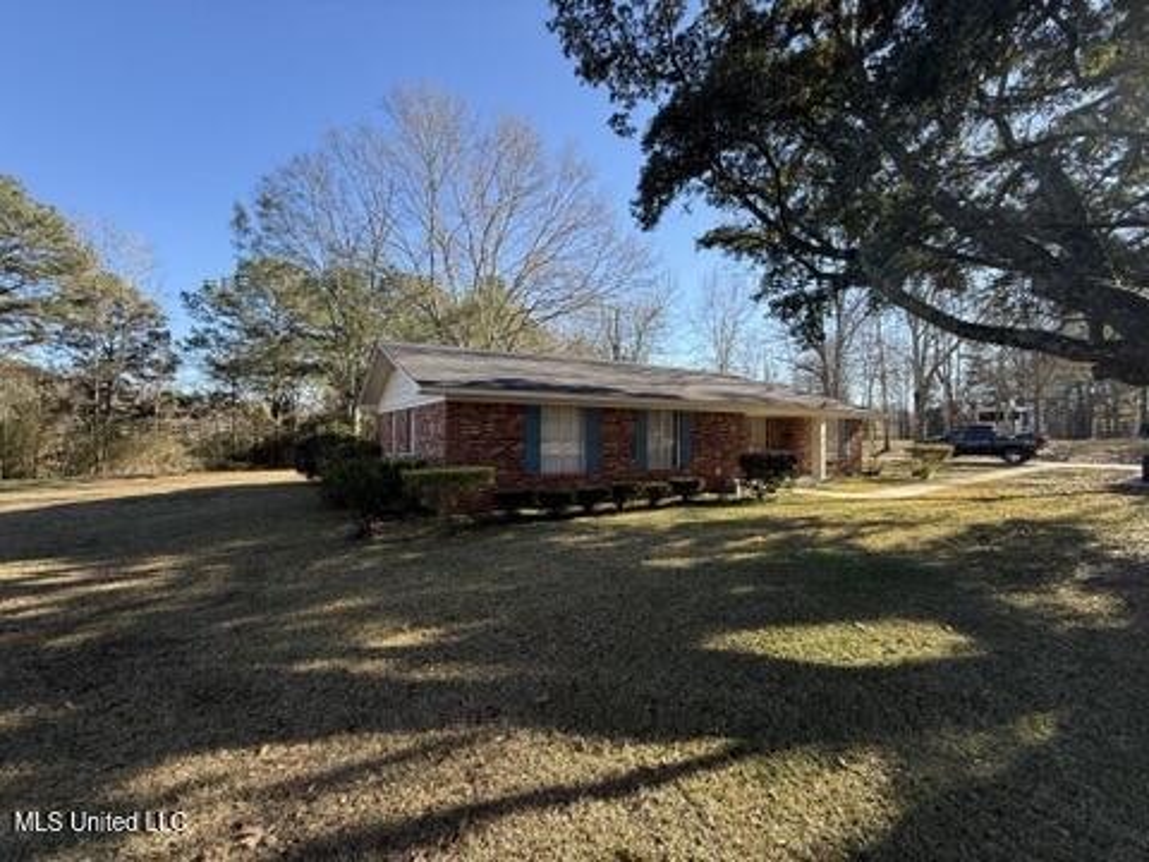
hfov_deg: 102.1
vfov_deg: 85.7
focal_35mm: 14
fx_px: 465
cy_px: 431
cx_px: 574
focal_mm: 2.22
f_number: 2.2
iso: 64
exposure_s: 1/549
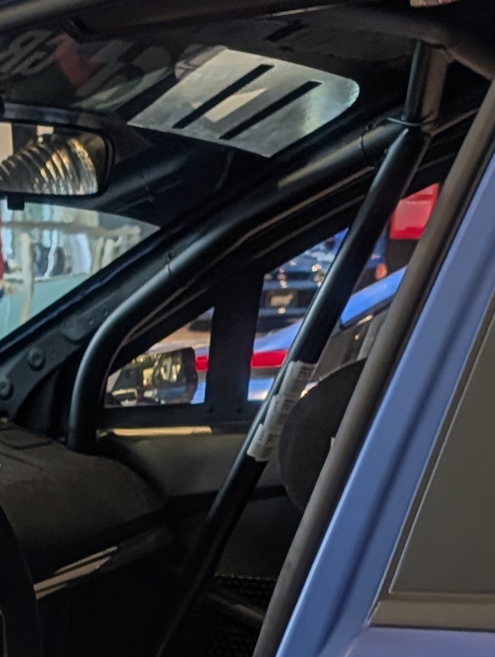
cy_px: 1016
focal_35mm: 97
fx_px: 1844
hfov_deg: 14.5
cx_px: -177
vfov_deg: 17.8
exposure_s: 1/100
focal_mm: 6.9
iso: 42
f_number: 1.68
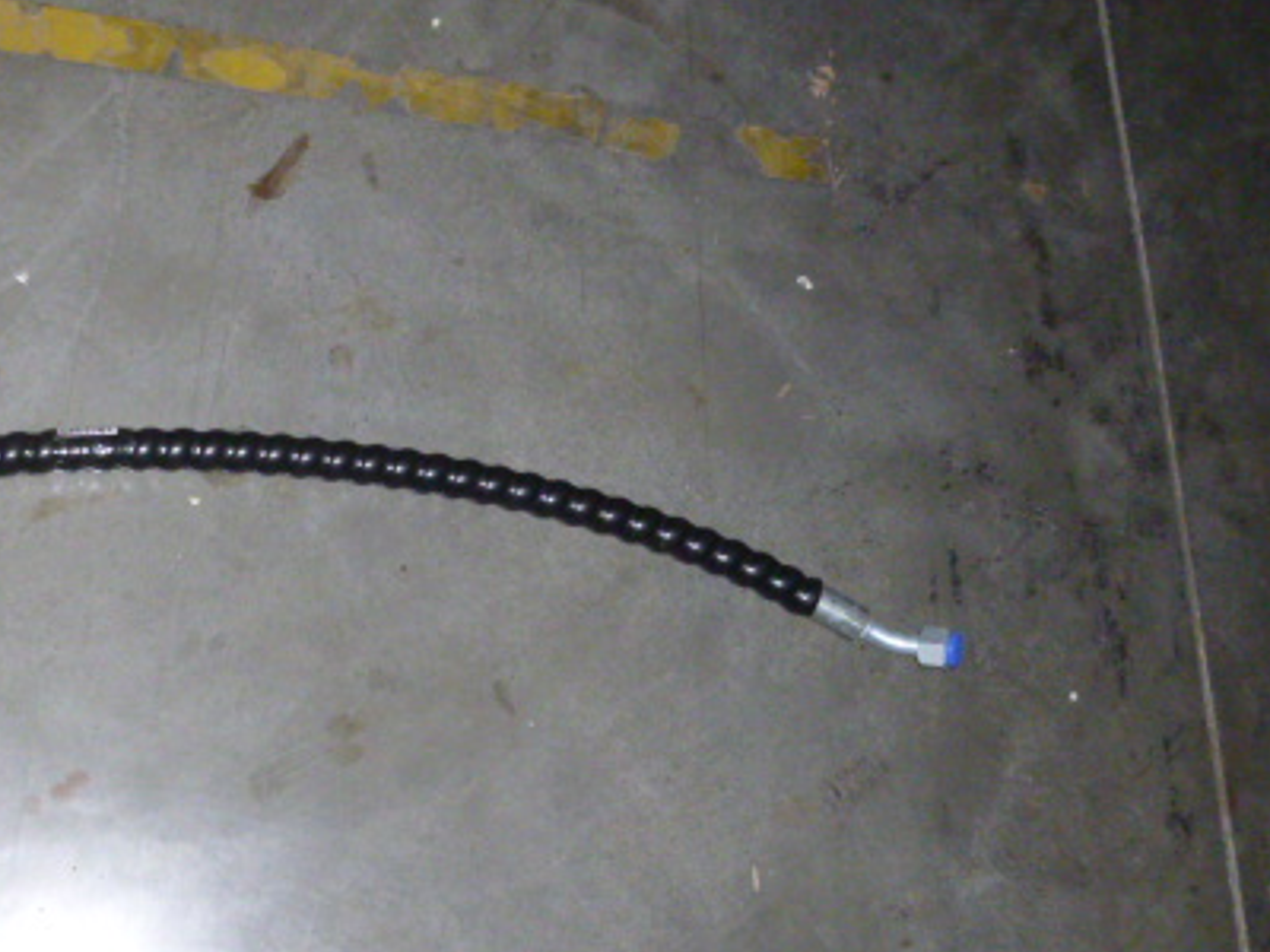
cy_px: 524
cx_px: 362
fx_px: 1468
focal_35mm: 40
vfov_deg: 35.9
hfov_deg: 45.6
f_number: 3.1
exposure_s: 1/125
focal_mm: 4.5
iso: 400
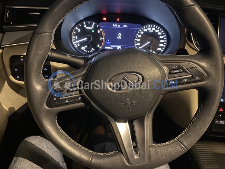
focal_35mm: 26
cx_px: 112
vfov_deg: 53.1
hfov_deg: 67.3
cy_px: 84
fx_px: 169
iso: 500
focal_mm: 4.25
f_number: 1.8
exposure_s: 1/10
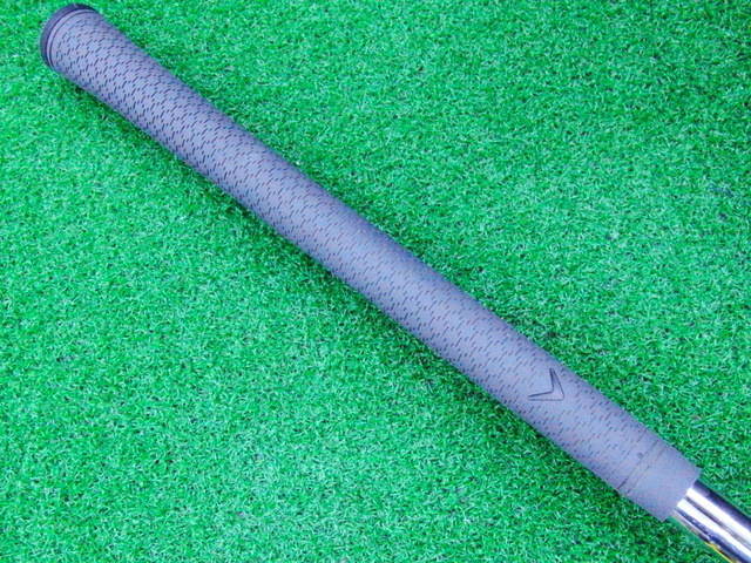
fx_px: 803
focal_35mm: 37
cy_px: 282
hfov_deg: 50.1
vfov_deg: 38.7
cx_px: 376
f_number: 3.6
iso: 3200
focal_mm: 6.42
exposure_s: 1/160
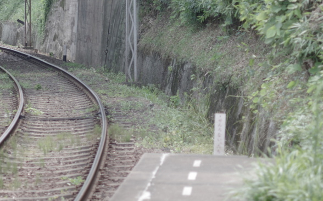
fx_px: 1637
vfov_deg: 7.0
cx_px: 66
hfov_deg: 11.2
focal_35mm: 186
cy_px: 17
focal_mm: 70
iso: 100
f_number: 2.4
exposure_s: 1/400
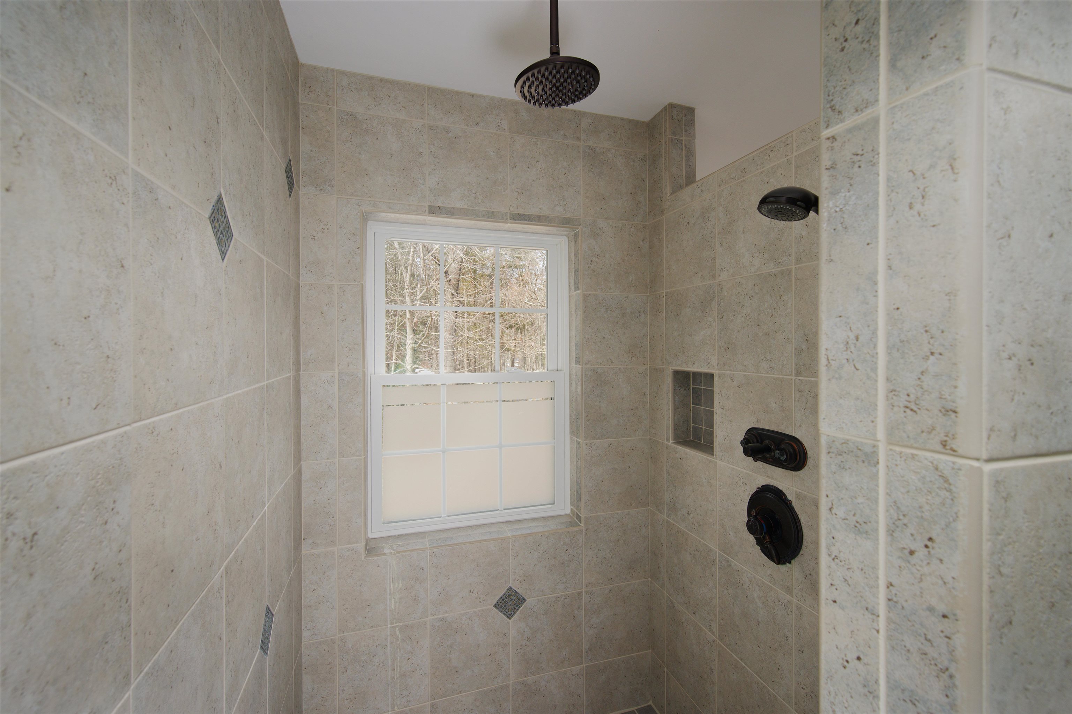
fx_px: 461
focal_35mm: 16
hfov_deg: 98.6
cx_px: 536
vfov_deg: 75.5
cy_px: 357
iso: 400
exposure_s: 1/8
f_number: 7.1
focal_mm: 15.5
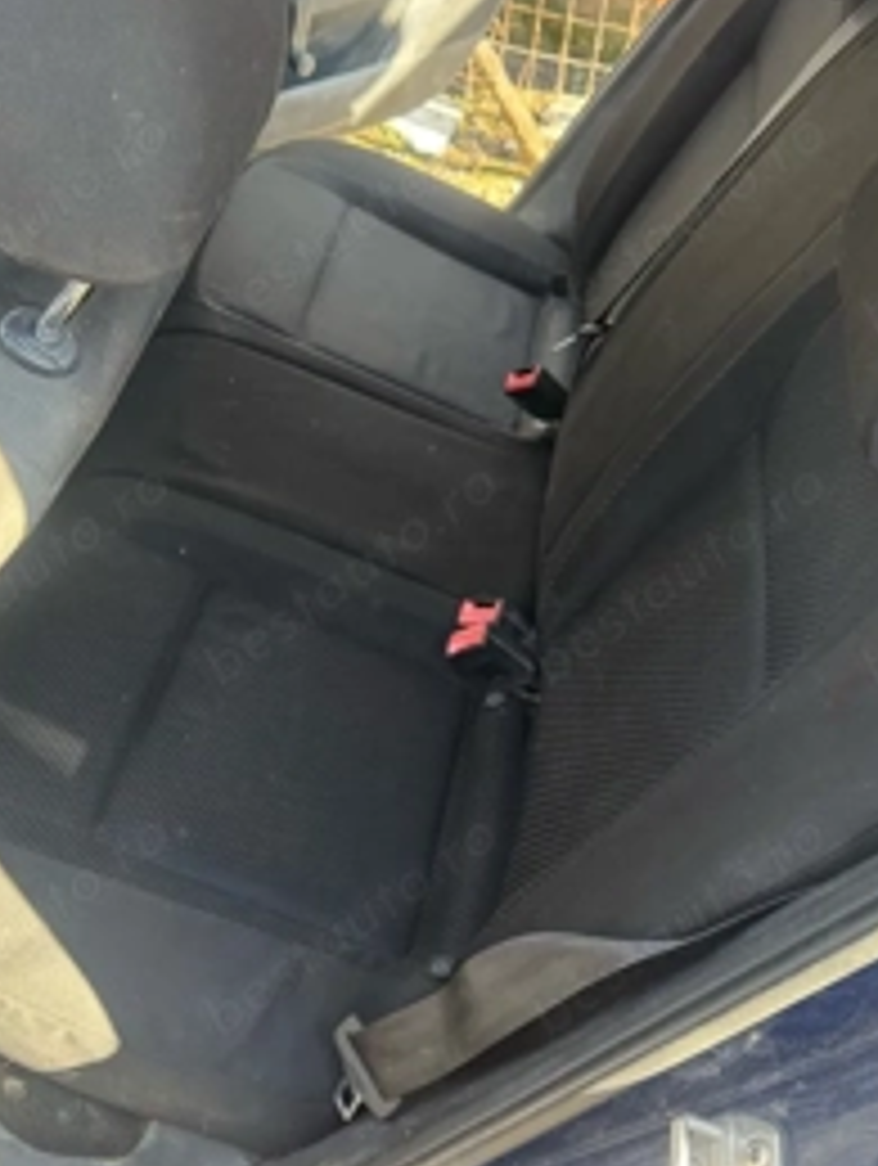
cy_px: 635
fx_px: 1248
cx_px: 459
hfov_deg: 38.7
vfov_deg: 50.0
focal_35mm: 37
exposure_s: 1/121
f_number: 1.78
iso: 200
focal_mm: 6.76
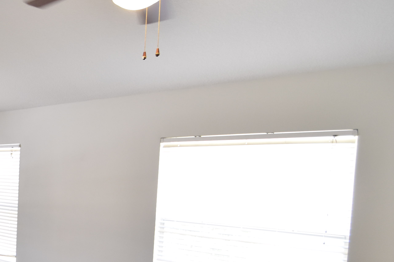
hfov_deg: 43.0
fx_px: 383
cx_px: -35
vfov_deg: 37.1
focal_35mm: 35
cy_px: 191
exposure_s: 1/60
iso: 800
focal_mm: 10
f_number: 3.5
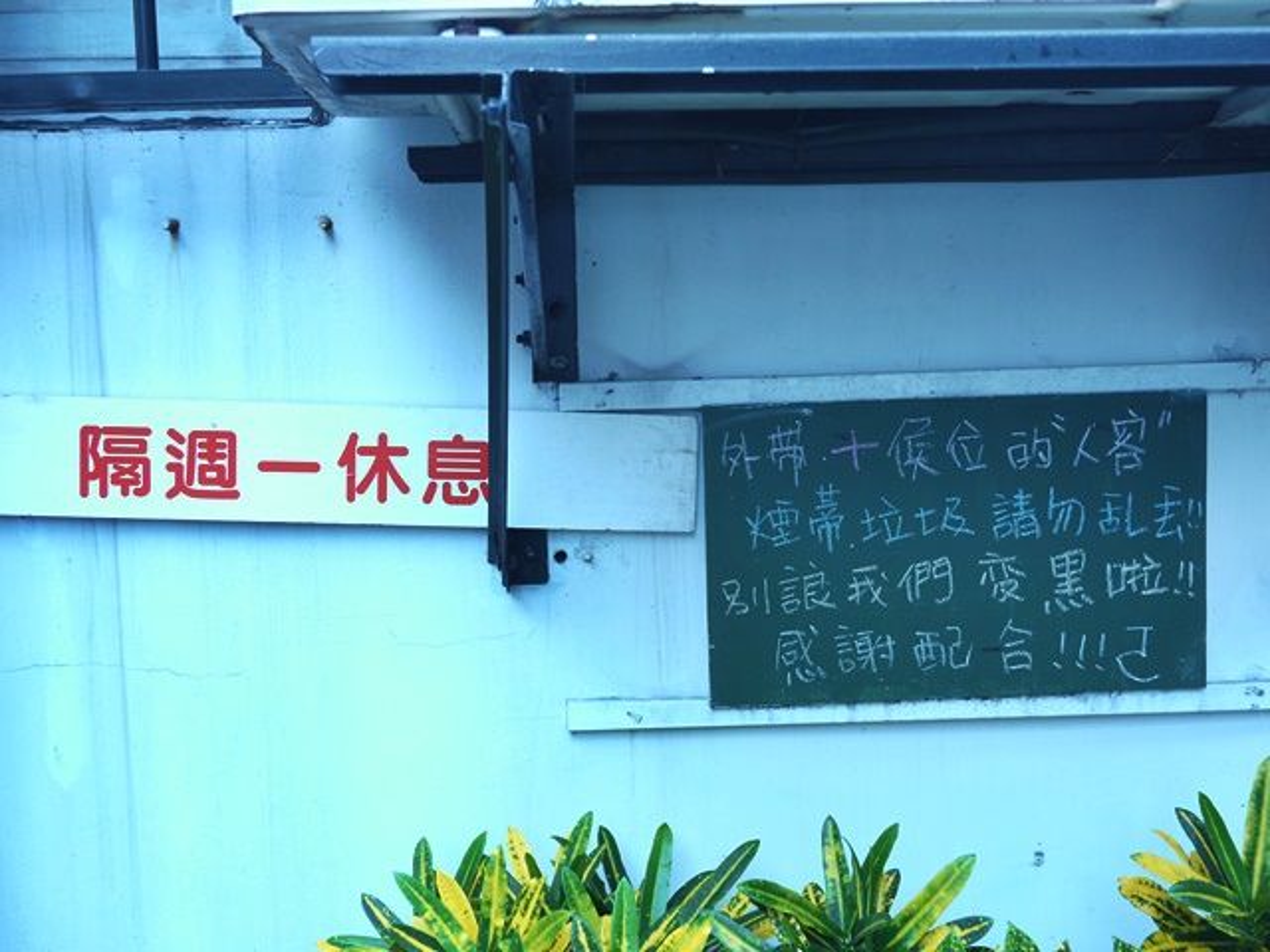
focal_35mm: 40
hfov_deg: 46.8
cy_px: 476
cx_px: 635
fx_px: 1468
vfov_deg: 36.0
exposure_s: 1/60
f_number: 3.5
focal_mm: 20
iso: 250
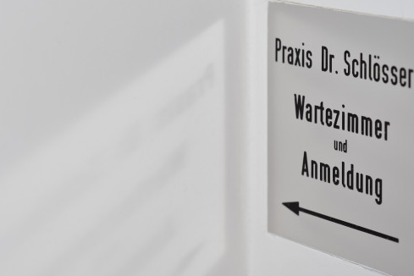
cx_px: 222
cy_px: 134
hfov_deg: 19.8
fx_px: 1184
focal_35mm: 103
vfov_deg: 13.3
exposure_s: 1/50
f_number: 9
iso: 200
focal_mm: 85
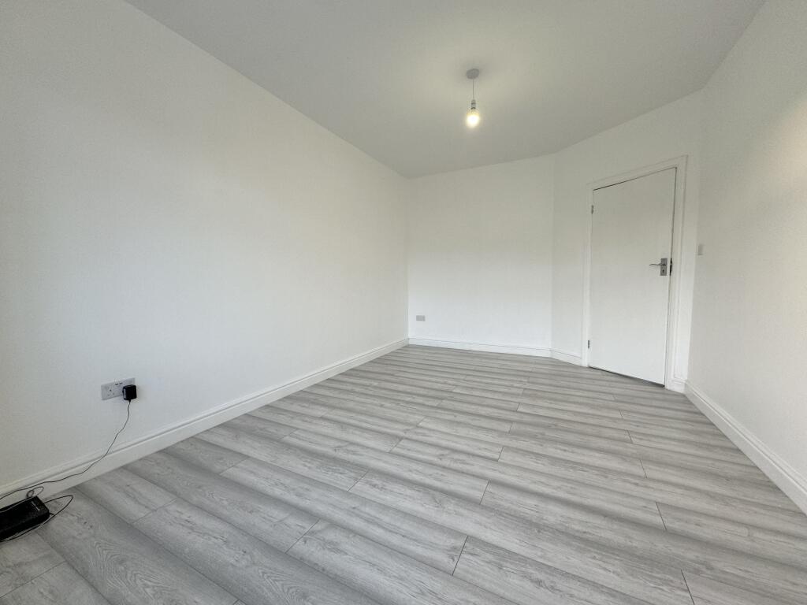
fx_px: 326
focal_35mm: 14
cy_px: 302
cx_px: 404
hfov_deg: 102.1
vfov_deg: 85.7
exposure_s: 1/100
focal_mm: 2.22
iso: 125
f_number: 2.2
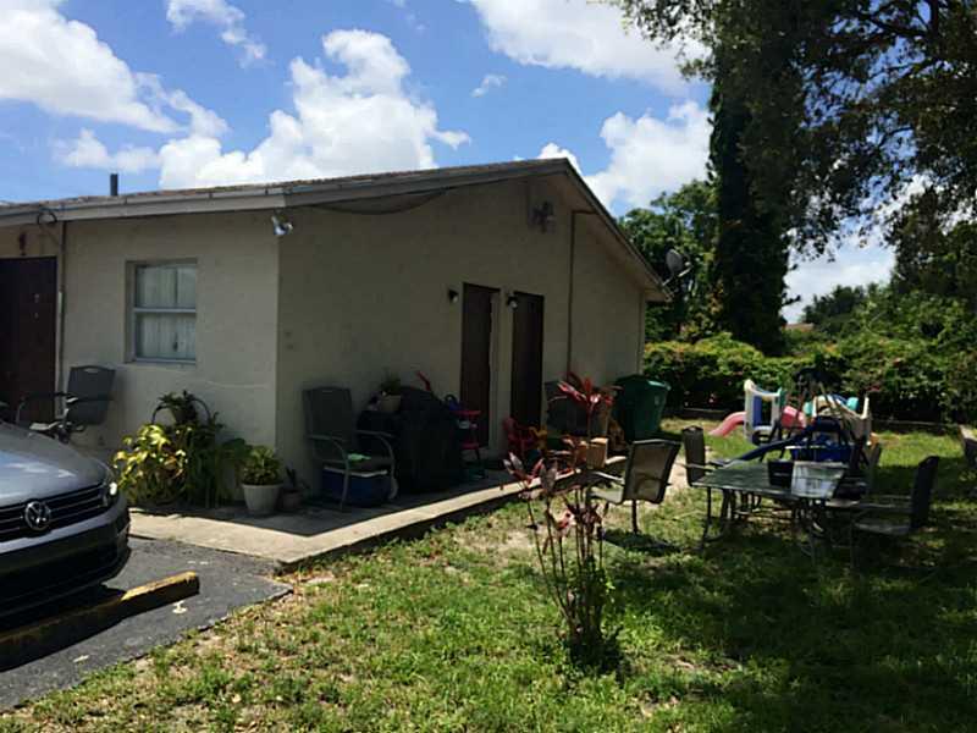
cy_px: 366
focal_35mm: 29
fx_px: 818
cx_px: 488
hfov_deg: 61.7
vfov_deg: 48.2
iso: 32
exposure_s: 1/2283
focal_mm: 4.15
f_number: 2.2
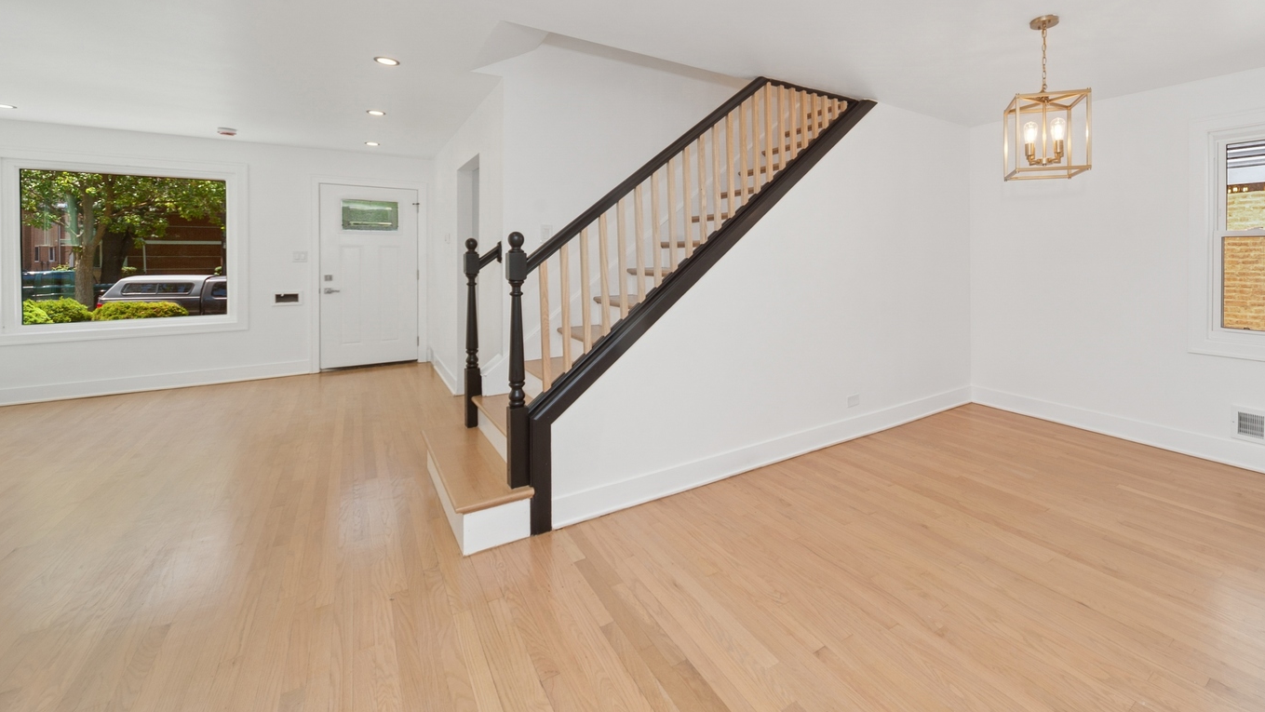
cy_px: 224
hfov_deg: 102.0
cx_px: 738
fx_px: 503
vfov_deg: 68.1
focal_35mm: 15
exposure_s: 1/60
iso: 200
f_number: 8
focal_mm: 12
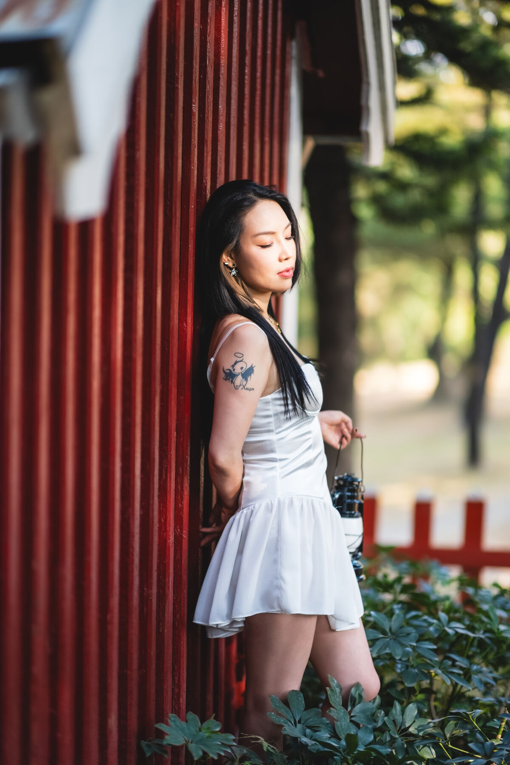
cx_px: 255
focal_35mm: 85
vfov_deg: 23.9
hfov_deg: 16.1
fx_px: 1806
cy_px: 382
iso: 800
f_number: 1.4
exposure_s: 1/2500
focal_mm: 85
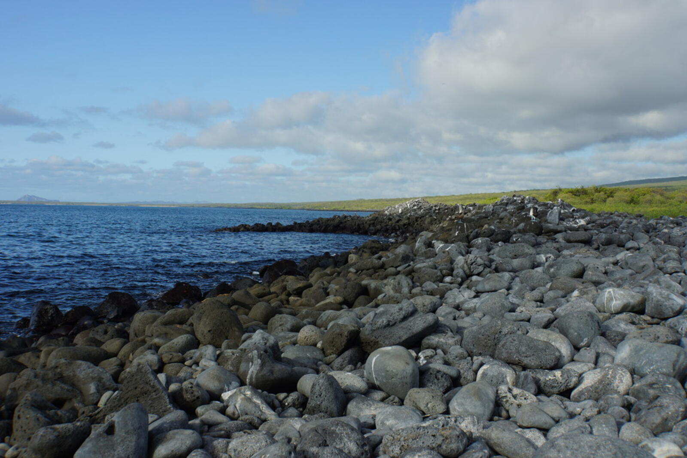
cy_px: 229
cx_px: 344
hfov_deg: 48.5
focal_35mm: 40
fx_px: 763
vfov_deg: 33.4
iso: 100
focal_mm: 26.8
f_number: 6.3
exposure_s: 1/160
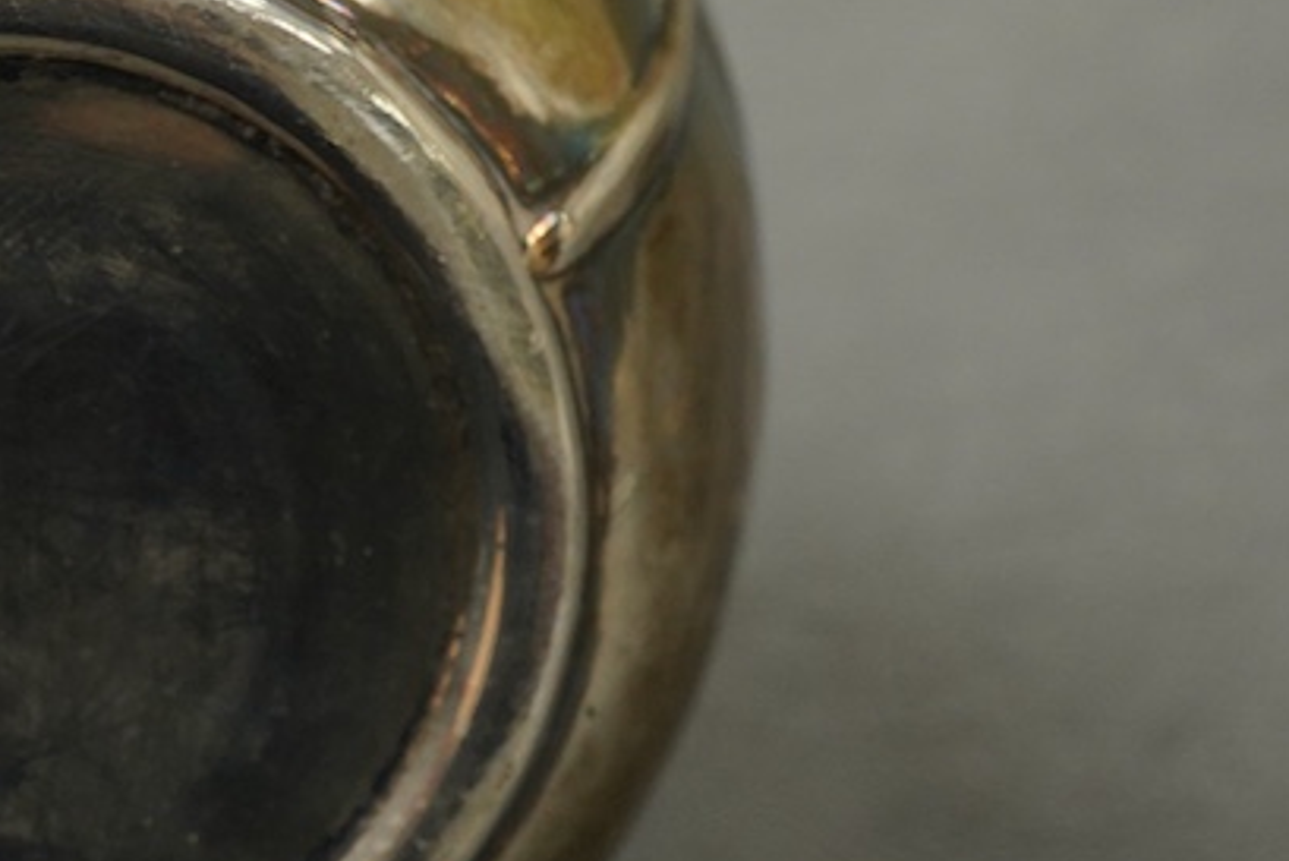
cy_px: 442
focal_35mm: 99
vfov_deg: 13.8
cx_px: -47
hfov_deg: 19.9
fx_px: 3546
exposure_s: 1/125
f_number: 11
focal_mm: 30
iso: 1600
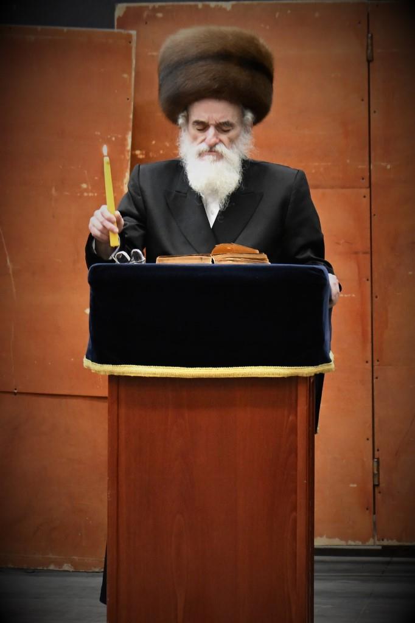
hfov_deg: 7.6
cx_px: 208
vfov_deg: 11.4
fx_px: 3114
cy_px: 312
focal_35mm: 180
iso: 2500
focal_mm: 120
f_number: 4
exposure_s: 1/125
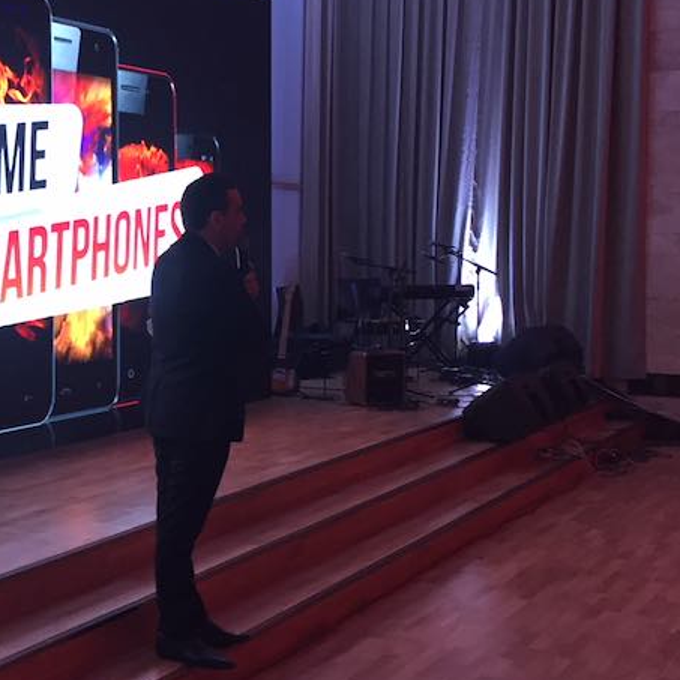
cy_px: 317
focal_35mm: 58
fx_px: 1289
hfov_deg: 28.0
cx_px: 21
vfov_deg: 29.5
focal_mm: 4.15
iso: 80
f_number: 2.2
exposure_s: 1/33
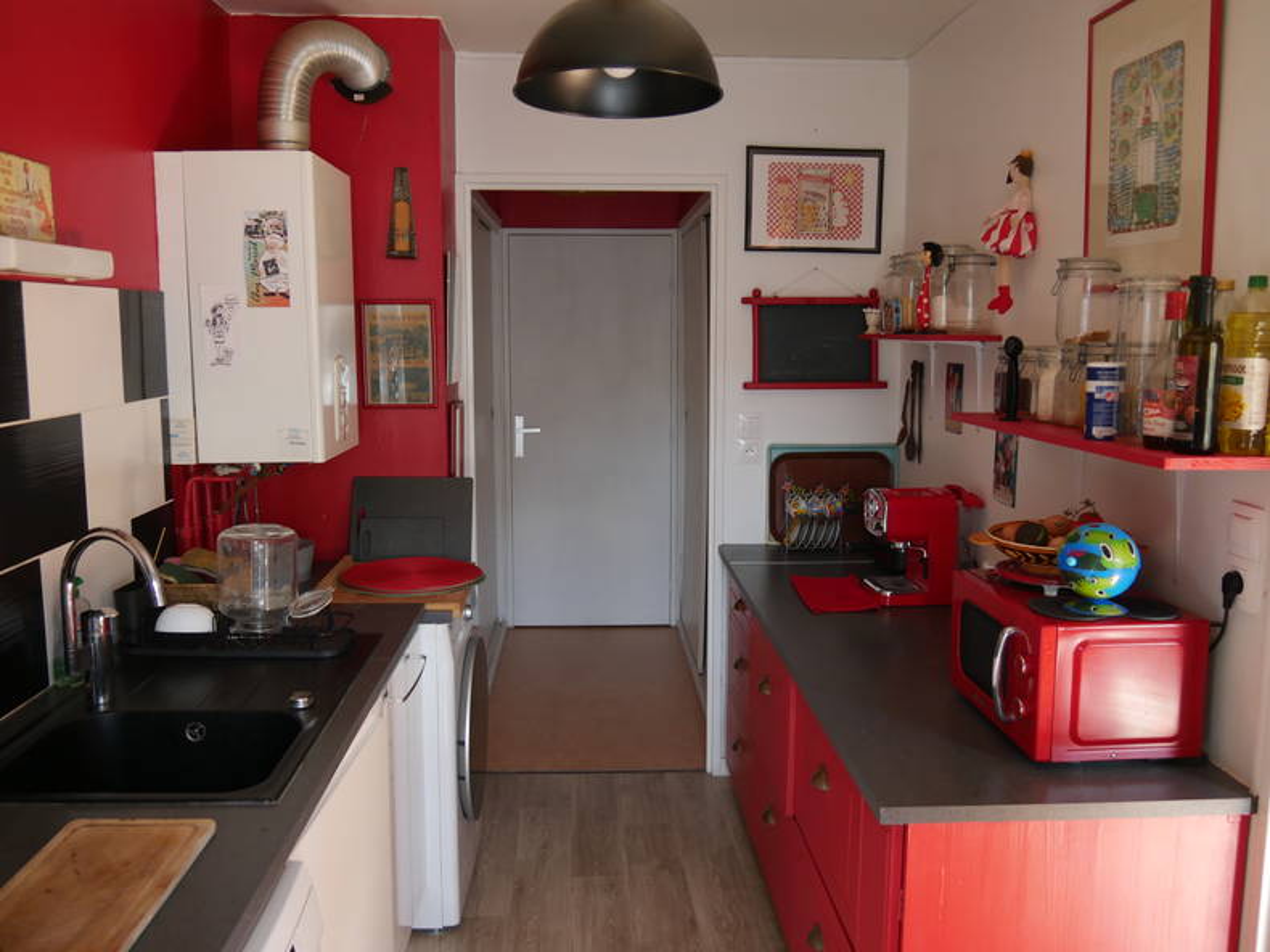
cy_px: 476
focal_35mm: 28
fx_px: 1027
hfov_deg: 63.5
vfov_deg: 49.7
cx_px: 635
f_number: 3.5
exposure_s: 1/60
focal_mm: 14
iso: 640
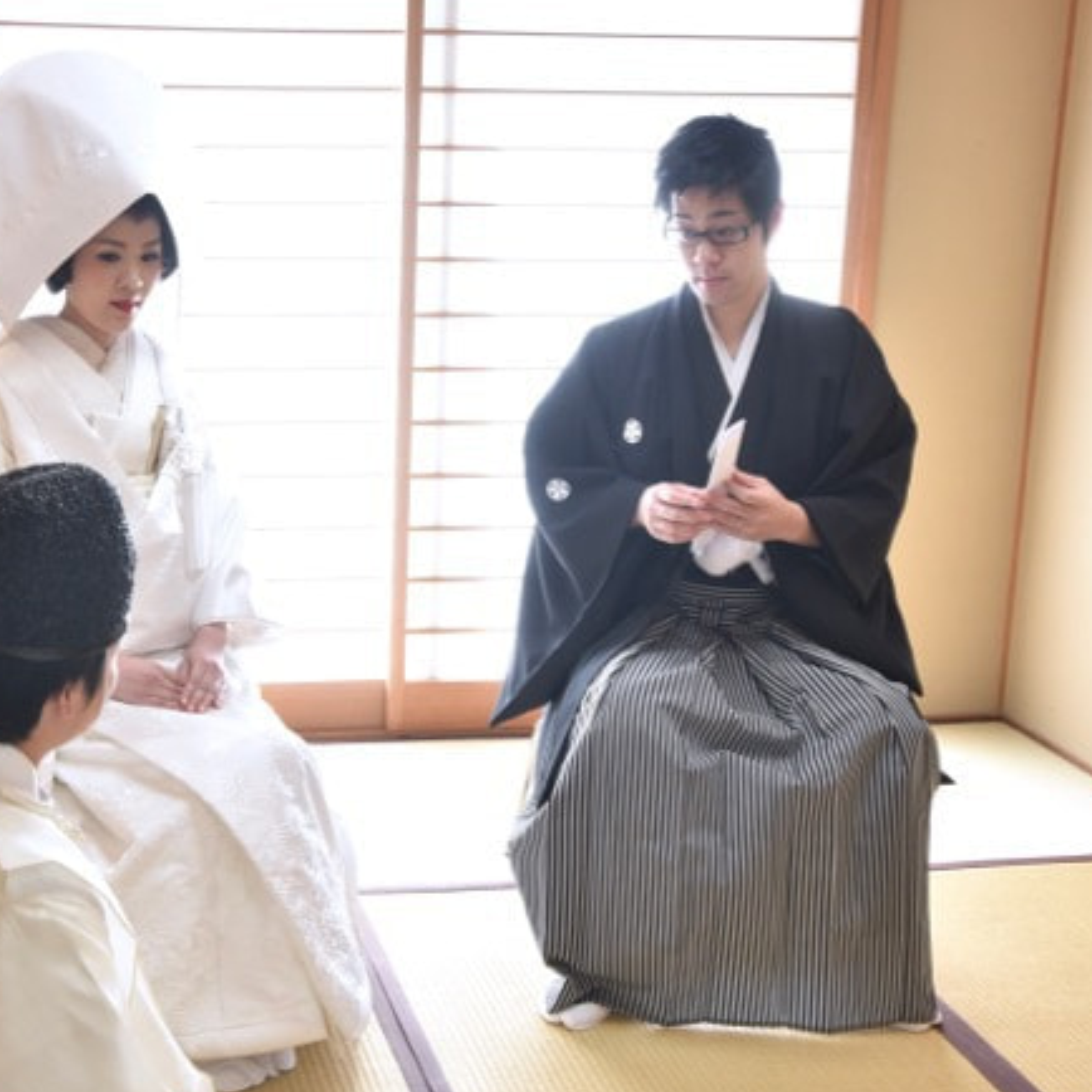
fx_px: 2141
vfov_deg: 28.6
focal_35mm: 60
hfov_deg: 28.3
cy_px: 567
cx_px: 317
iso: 2000
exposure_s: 1/60
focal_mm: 42
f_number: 8
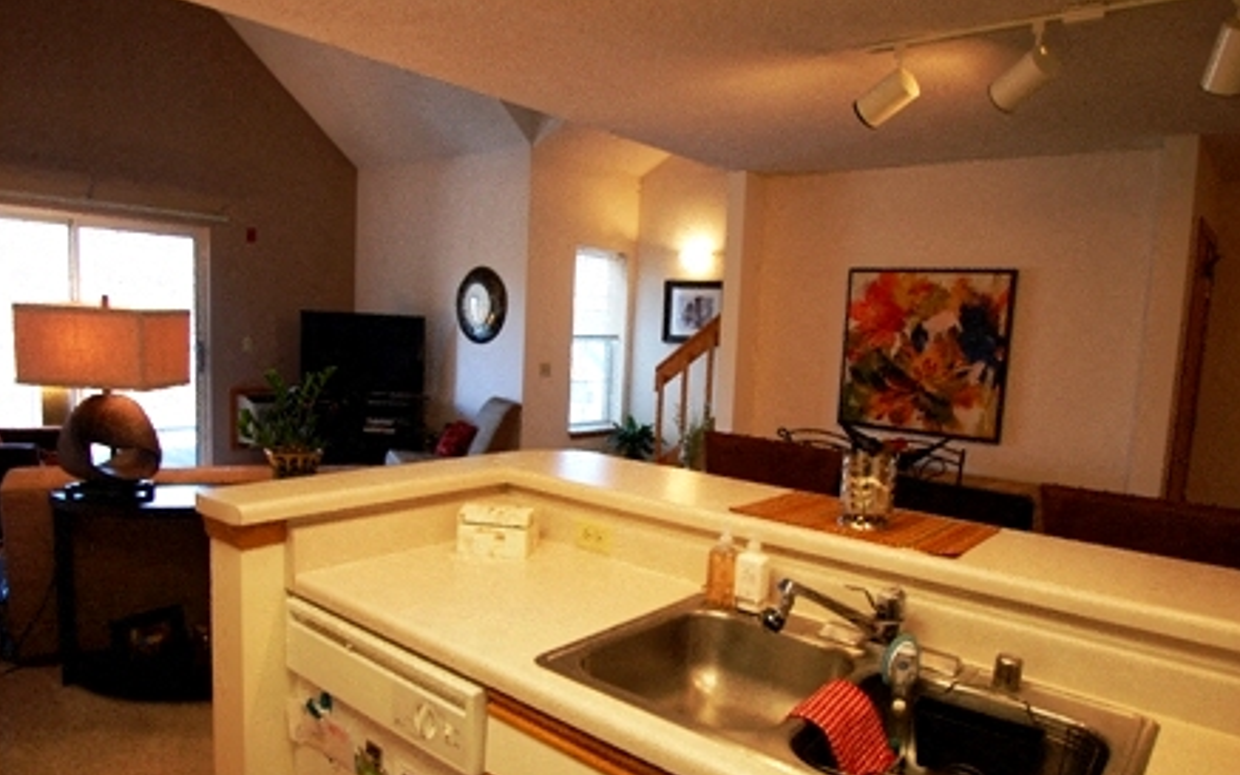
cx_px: 614
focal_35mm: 24
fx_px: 795
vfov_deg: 51.9
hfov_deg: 75.9
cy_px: 420
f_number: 4
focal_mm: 15
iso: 400
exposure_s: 1/60
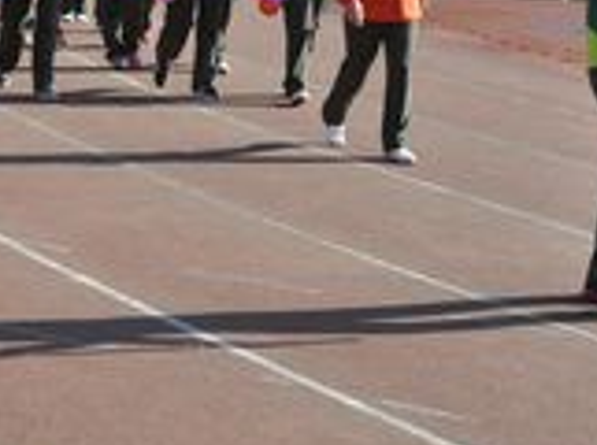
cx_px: 267
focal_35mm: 126
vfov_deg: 11.6
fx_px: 2172
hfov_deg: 15.6
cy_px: -17
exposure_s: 1/320
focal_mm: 35
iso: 400
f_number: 9
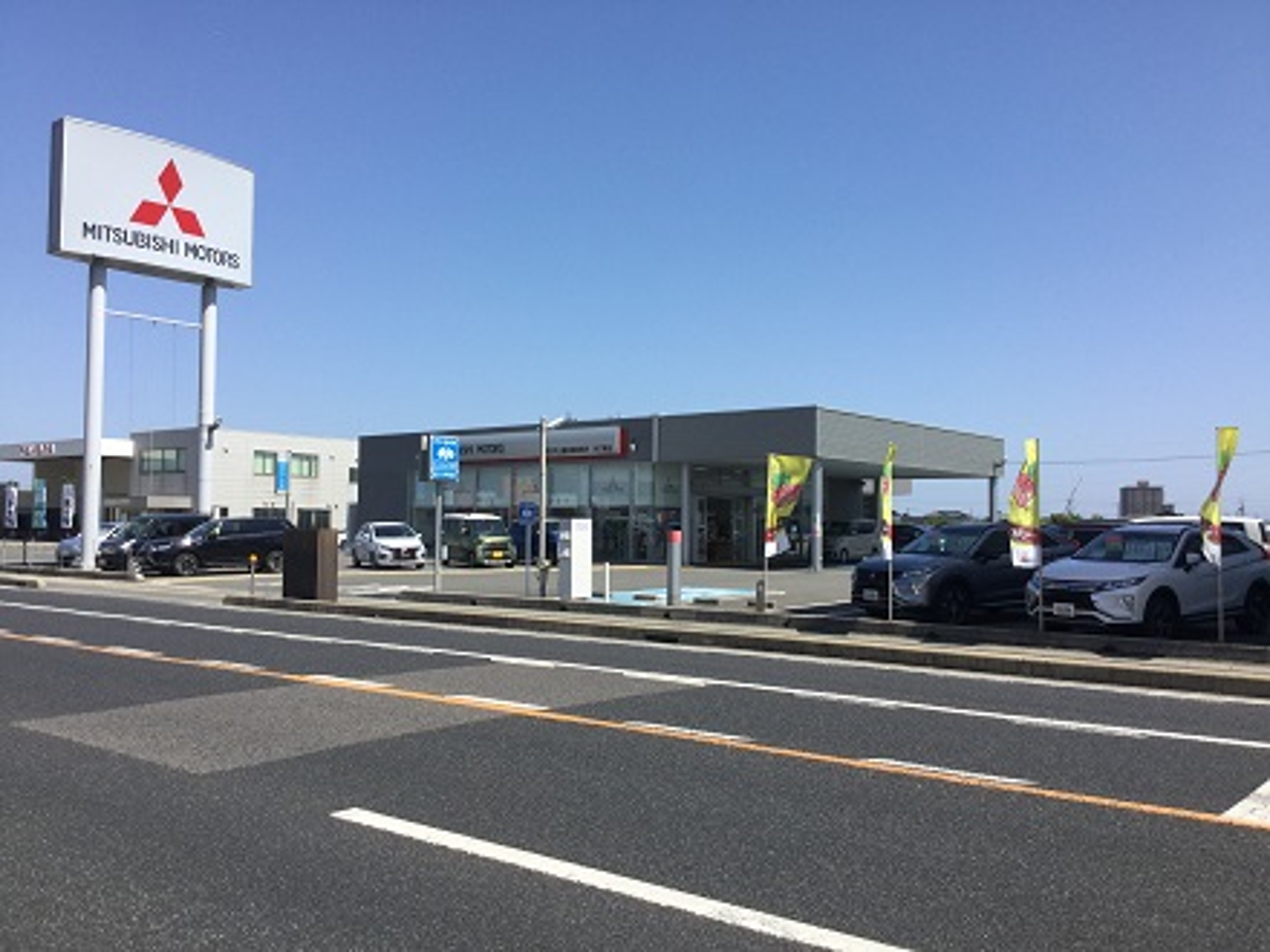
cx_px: 635
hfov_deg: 58.4
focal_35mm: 31
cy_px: 476
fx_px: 1137
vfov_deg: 45.4
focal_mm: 3.3
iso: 25
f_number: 2.4
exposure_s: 1/1359
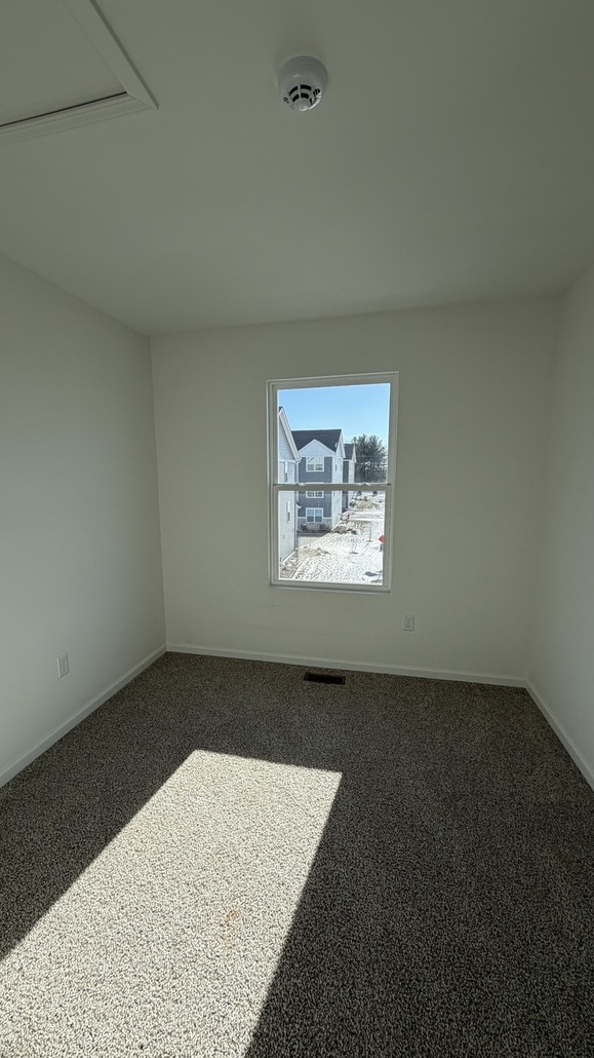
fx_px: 448
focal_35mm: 16
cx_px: 266
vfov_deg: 99.3
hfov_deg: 66.9
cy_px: 549
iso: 40
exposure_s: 1/554
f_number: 2.2
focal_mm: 2.22
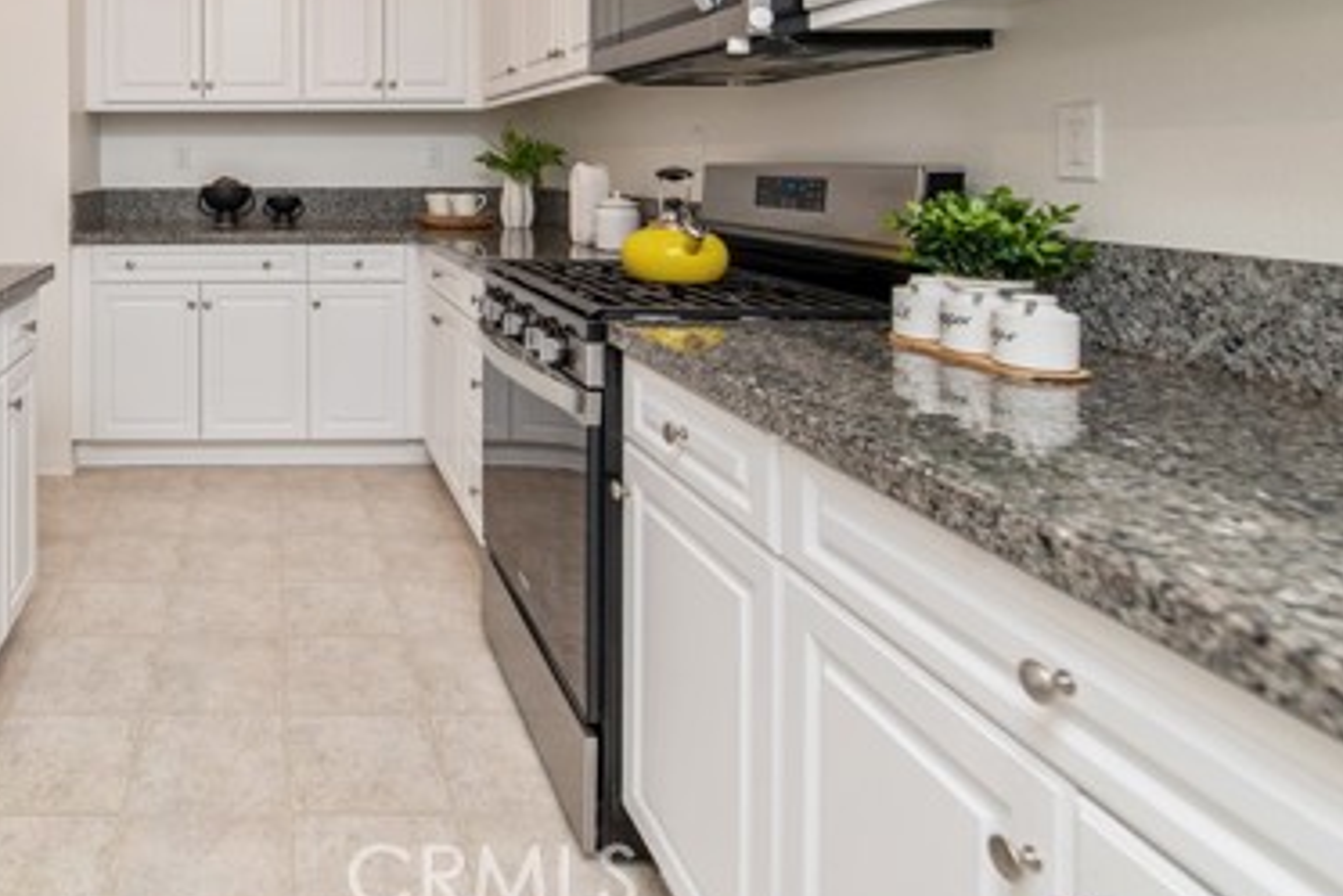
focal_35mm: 24
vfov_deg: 49.6
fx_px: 896
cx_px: 263
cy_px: 162
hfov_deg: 66.7
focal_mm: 14
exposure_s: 1/80
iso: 200
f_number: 4.5
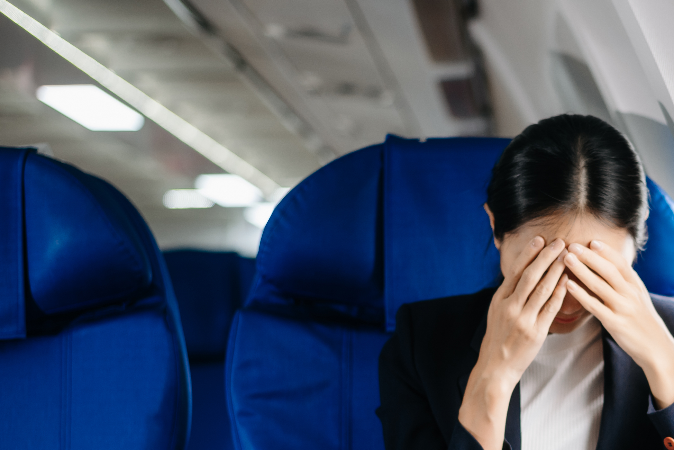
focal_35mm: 89
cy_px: 384
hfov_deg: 22.4
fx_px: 1667
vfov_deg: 15.2
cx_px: 588
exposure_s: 1/125
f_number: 2.2
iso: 200
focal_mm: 50
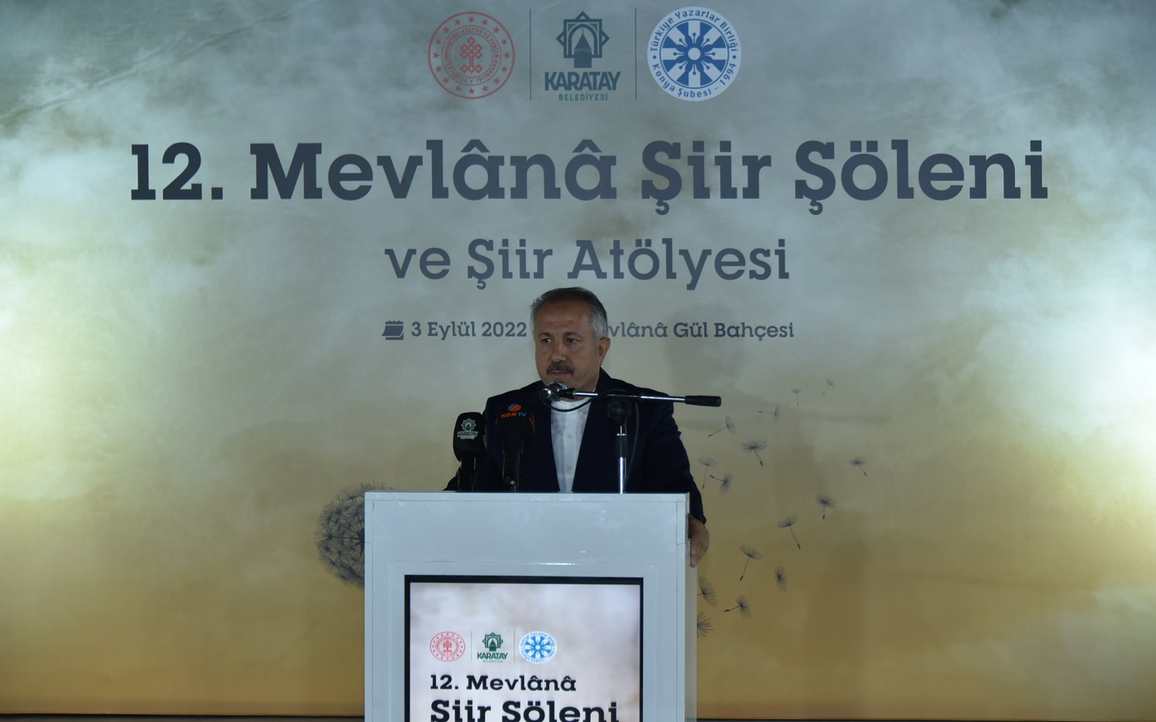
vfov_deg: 10.5
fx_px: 3938
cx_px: 579
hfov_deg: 16.7
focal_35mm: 125
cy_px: 349
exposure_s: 1/60
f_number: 5.6
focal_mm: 122
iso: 1000
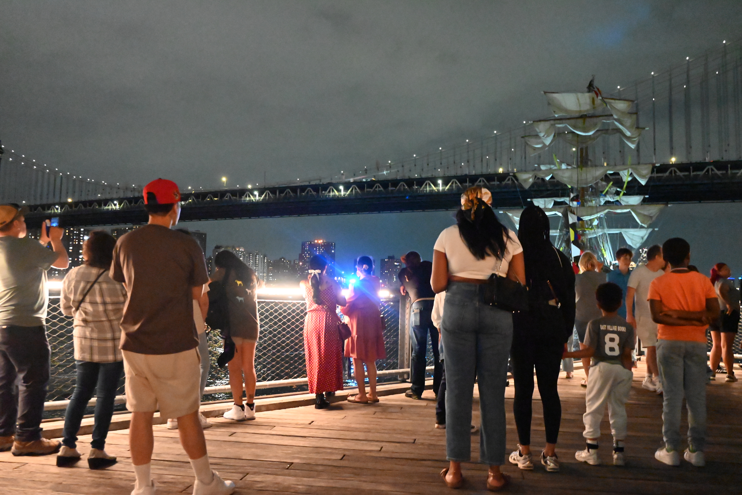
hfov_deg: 61.9
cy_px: 248
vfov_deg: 43.6
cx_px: 371
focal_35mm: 30
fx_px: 619
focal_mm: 30
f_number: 4.5
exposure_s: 1/50
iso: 25600
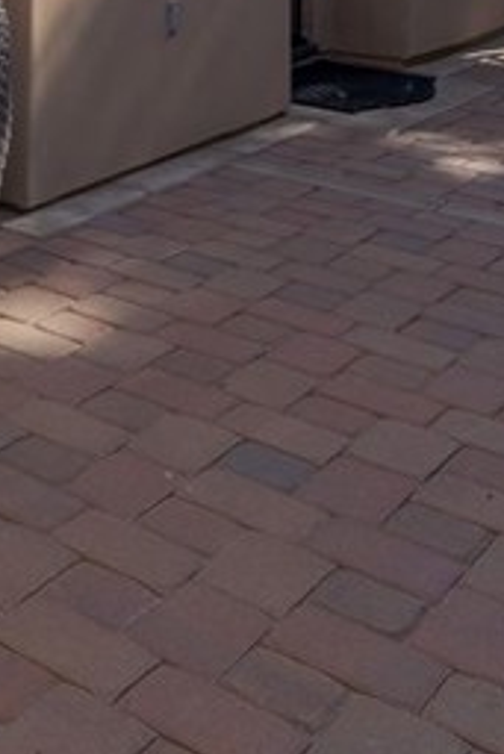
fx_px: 1342
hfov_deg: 18.0
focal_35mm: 64
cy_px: -216
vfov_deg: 26.7
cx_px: -330
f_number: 10
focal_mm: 16
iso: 400
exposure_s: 1/2500
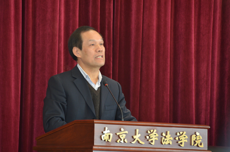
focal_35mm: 300
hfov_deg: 6.9
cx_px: 115
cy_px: 76
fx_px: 1912
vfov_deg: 4.6
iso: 640
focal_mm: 200
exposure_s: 1/40
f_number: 5.6
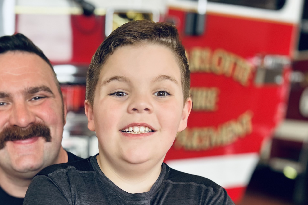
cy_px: 241
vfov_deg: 22.1
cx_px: 42
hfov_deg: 33.5
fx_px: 488
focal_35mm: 57
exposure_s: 1/120
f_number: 1.5
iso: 64
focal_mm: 5.7
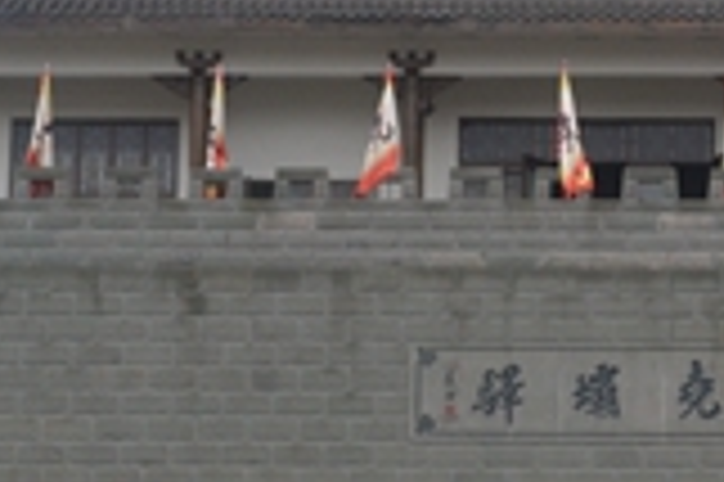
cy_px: 453
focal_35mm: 149
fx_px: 2993
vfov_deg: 9.1
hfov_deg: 13.7
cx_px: 549
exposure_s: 1/400
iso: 800
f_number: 10
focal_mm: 32
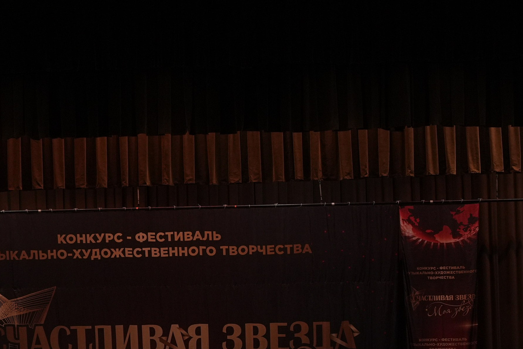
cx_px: 52
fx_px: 1569
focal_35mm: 108
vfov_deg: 12.6
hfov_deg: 18.6
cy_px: 335
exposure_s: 1/400
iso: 2000
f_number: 2.8
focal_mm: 47
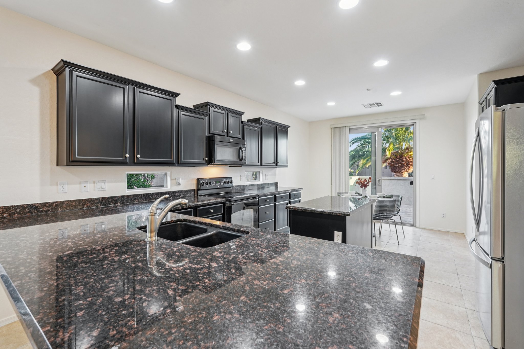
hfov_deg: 96.7
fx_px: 233
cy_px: 174
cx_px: 262
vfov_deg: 73.7
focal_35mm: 16
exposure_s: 1/6
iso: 400
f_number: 8
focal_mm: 16
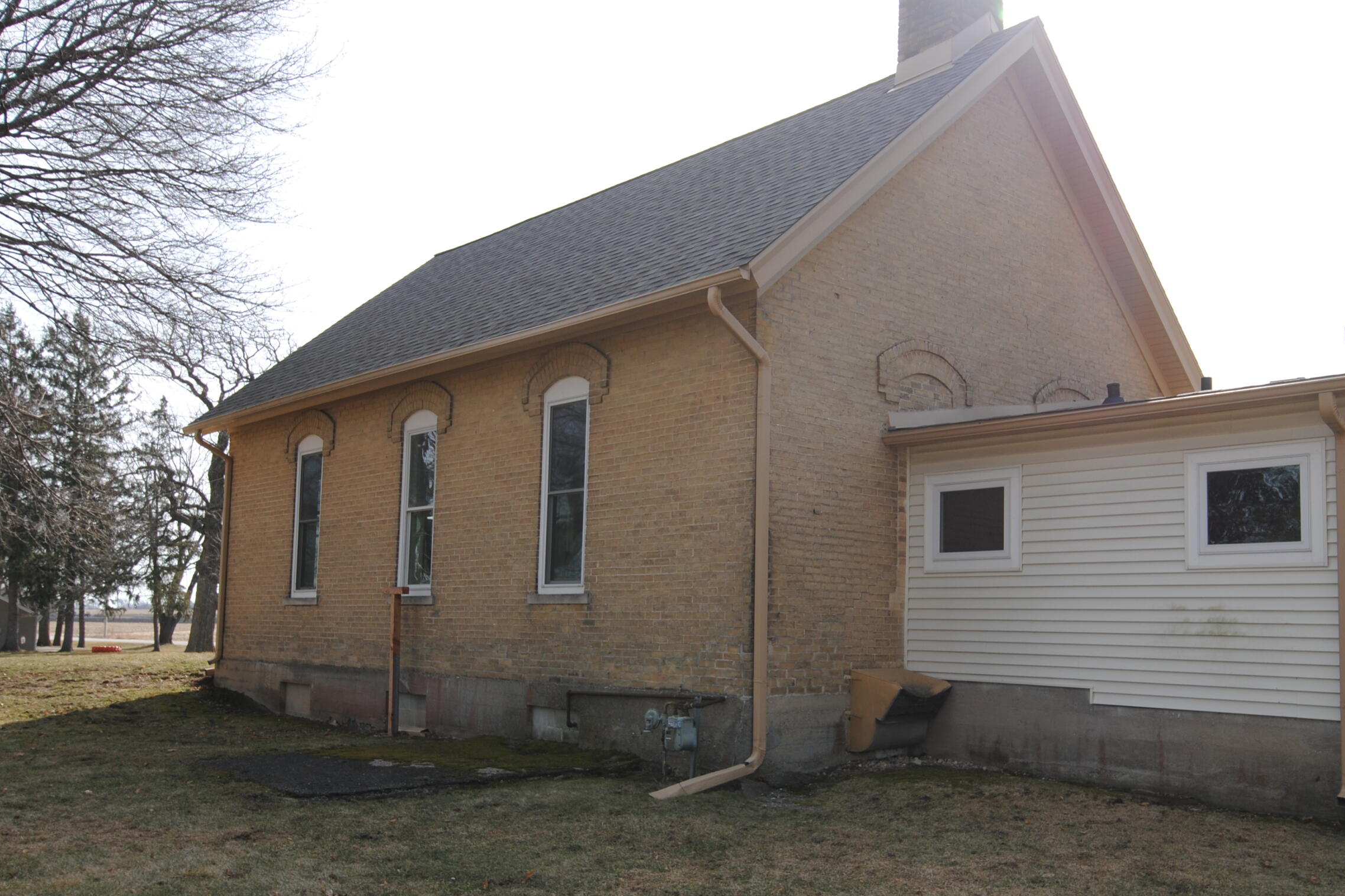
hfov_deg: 56.2
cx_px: 735
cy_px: 507
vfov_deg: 39.2
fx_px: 1257
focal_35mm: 34
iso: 100
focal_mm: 17
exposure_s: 1/200
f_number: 5.6
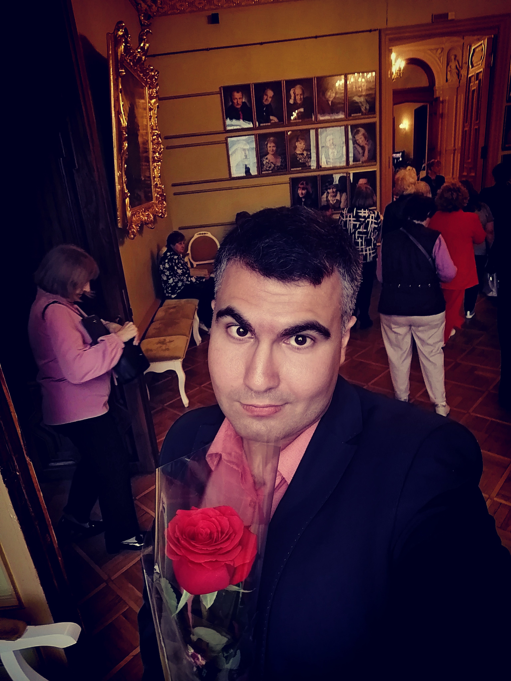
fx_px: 512
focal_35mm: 26
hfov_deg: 53.1
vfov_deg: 67.3
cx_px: 256
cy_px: 340
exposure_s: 1/33.3
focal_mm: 3.03
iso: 80
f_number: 0.95
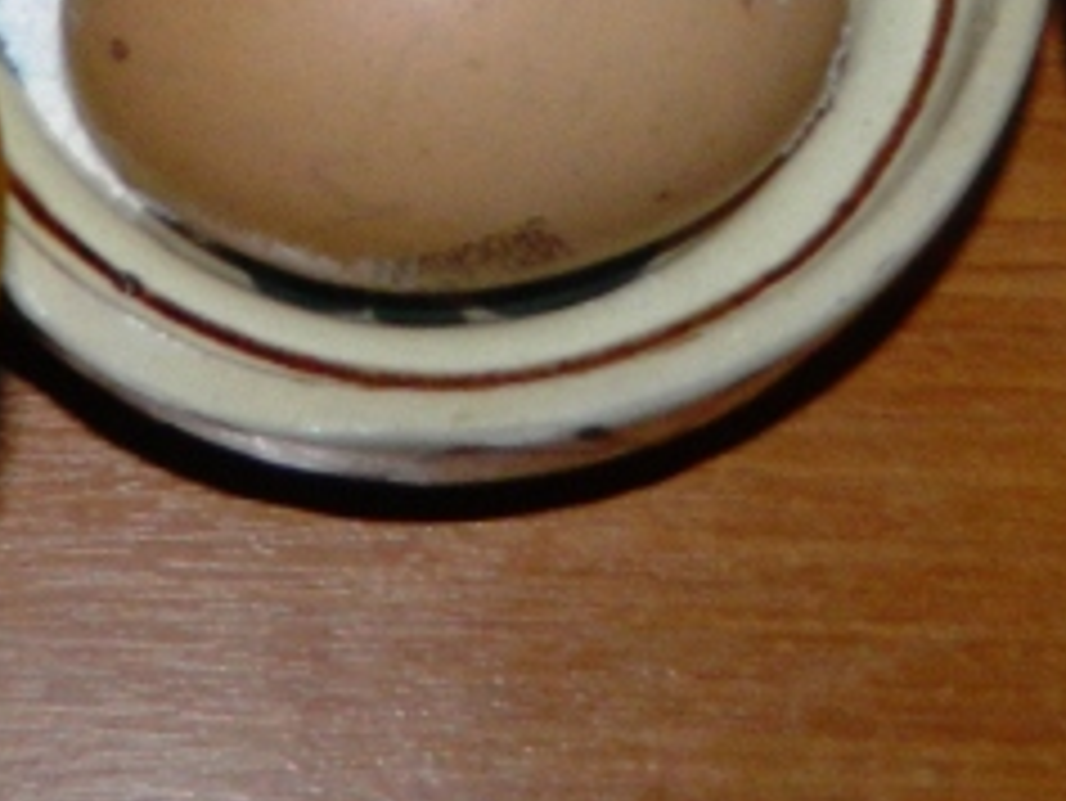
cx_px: 261
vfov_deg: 10.5
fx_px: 4129
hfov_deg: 14.7
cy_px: -608
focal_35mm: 134
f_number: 9.1
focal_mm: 5.6
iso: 200
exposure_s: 1/40
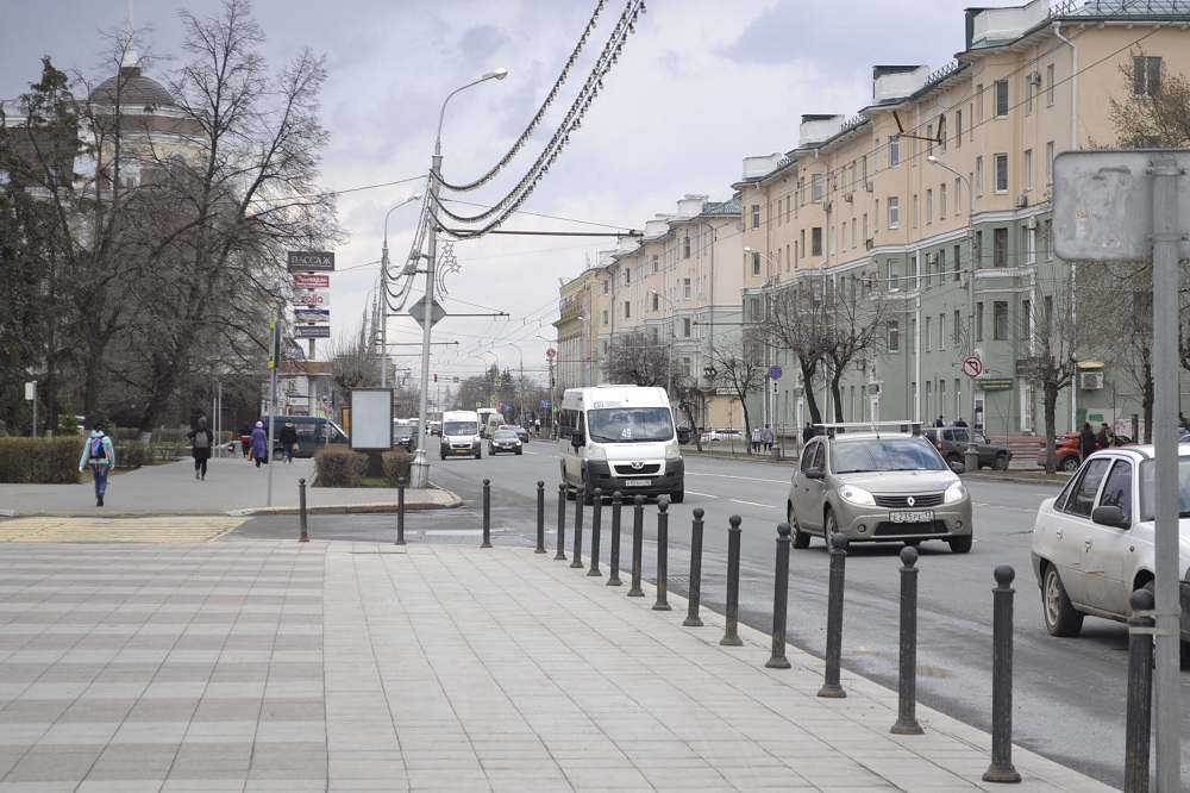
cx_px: 595
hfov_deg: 24.6
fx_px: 2726
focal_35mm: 82
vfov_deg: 16.5
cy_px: 396
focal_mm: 55
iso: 100
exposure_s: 1/160
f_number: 6.3
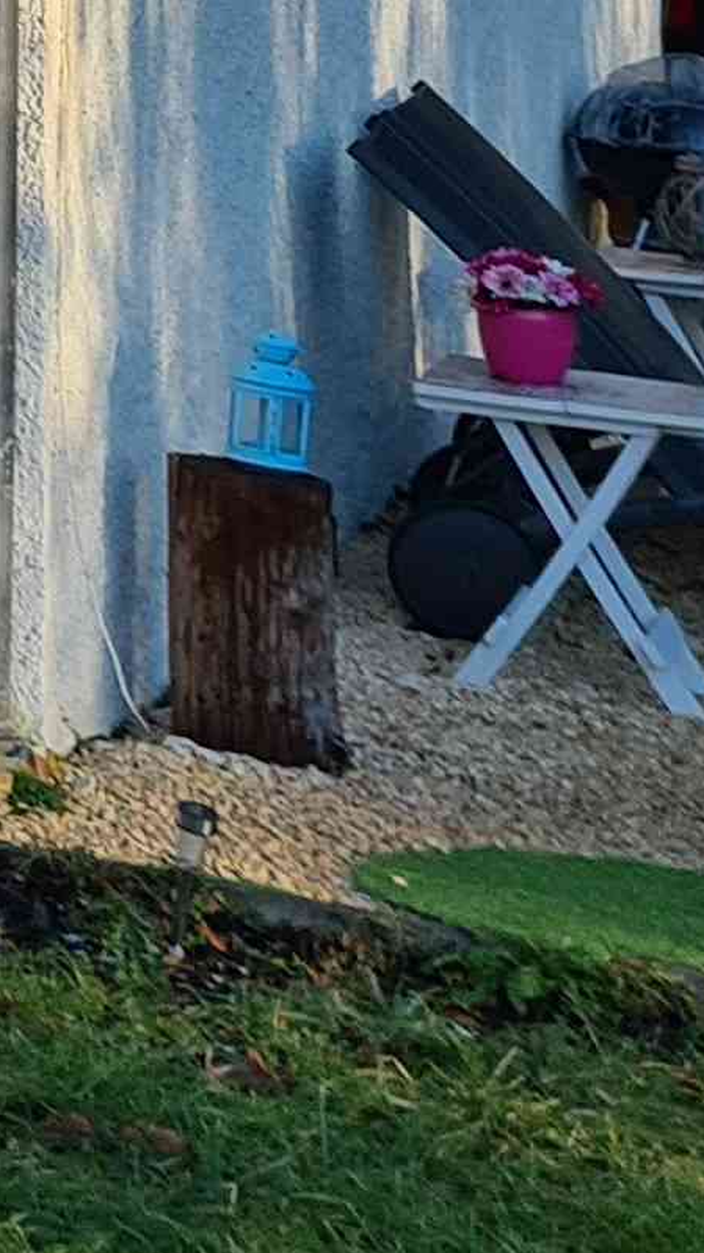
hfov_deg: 6.7
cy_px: -968
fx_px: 4749
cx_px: -2114
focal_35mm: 143
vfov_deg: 13.5
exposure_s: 1/1036
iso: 50
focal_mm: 5.4
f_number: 1.8
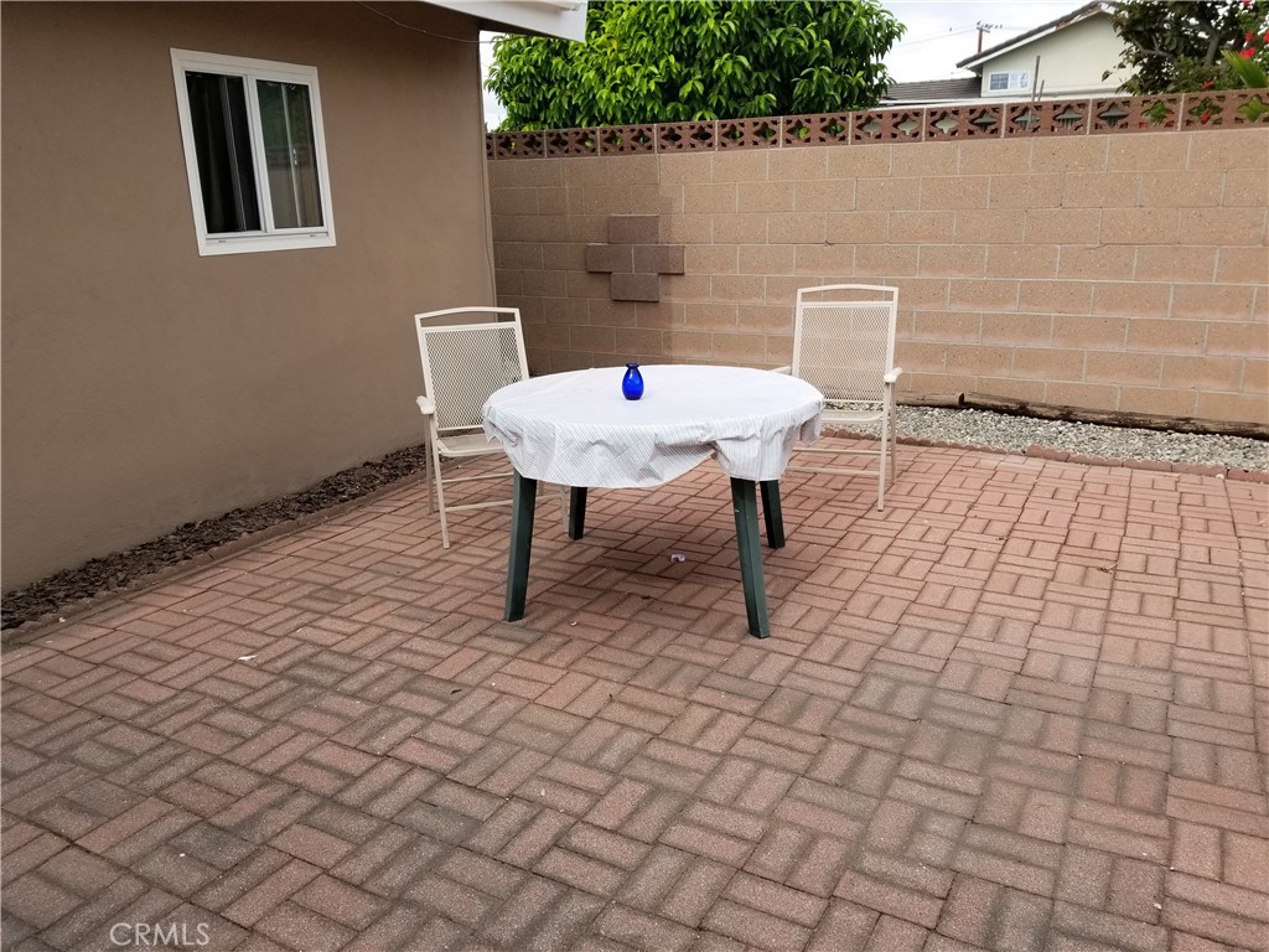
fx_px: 953
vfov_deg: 53.1
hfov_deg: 67.3
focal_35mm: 26
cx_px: 634
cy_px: 476
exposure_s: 1/618
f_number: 1.7
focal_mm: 4.25
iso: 50
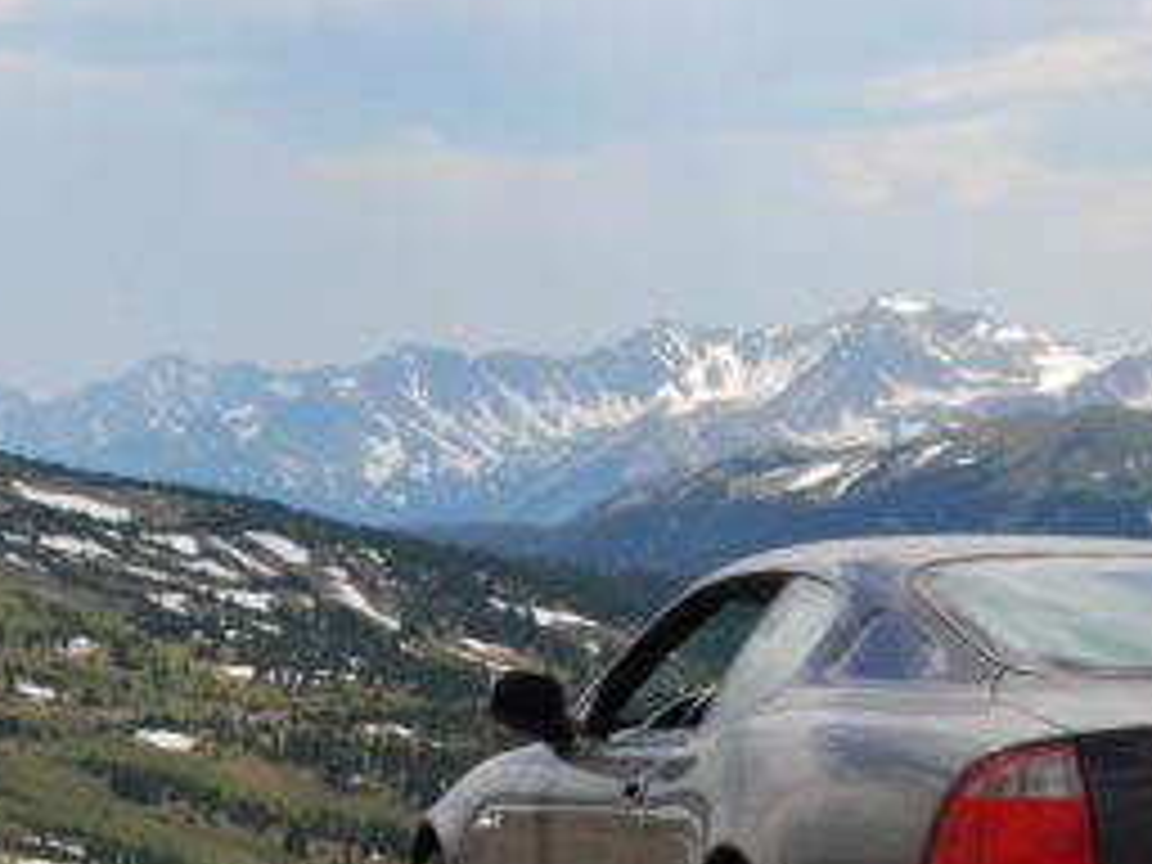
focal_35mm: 134
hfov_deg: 14.7
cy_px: 644
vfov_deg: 11.0
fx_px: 4459
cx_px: 853
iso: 320
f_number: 10
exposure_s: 1/400
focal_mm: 50
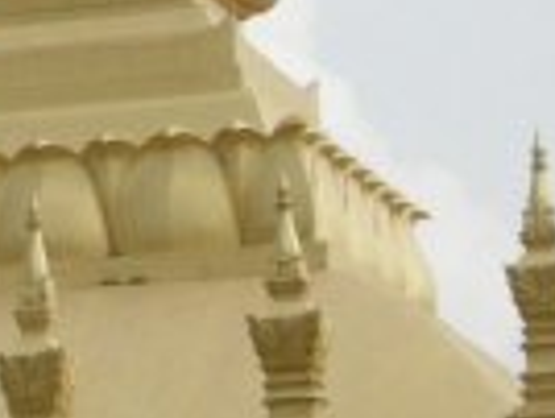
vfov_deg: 5.0
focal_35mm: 296
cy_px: 54
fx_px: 4754
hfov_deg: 6.6
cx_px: -191
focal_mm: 12.9
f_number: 7.7
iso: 400
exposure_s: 1/1000
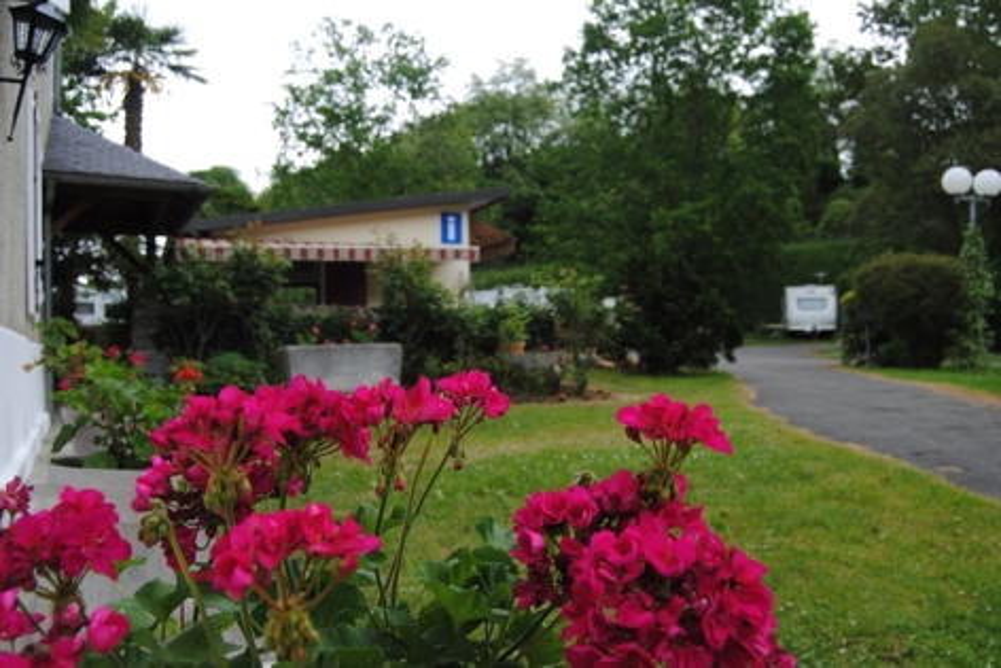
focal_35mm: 30
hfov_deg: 61.9
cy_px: 334
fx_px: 834
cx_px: 500
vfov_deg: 43.6
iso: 140
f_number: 5.6
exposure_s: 1/125
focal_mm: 20
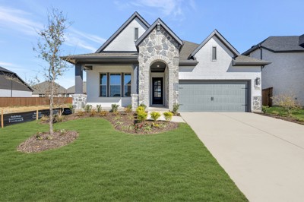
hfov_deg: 96.8
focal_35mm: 16
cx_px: 152
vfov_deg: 73.6
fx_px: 135
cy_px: 101
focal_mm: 16
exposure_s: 1/400
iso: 100
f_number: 9
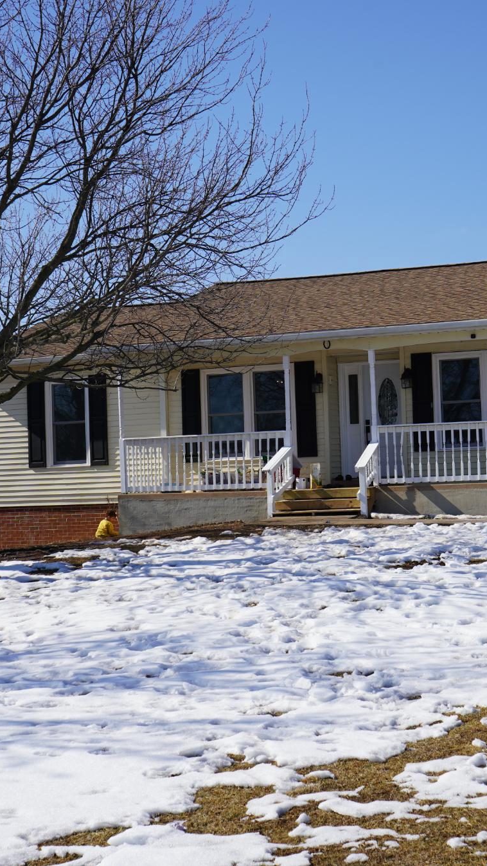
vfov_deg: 30.2
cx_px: 337
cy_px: 428
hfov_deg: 17.2
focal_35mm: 70
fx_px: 1607
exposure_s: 1/250
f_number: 11
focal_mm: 44
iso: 100
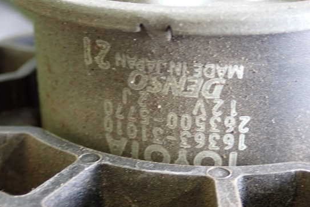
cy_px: 109
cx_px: 148
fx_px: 611
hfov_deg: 28.5
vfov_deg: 19.2
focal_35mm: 71
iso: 800
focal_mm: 11.09
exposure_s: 1/30
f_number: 3.6
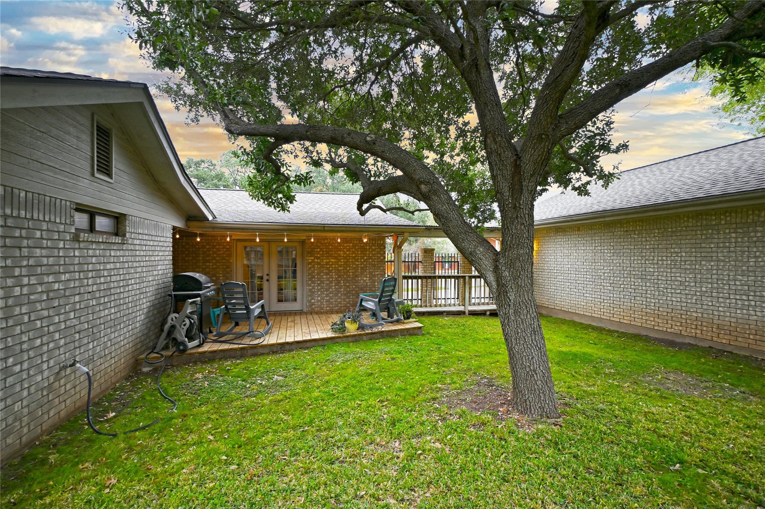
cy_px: 254
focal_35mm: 18
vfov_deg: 67.3
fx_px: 382
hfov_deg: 90.0
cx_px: 382
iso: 64
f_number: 3.5
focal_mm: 12
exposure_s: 1/40
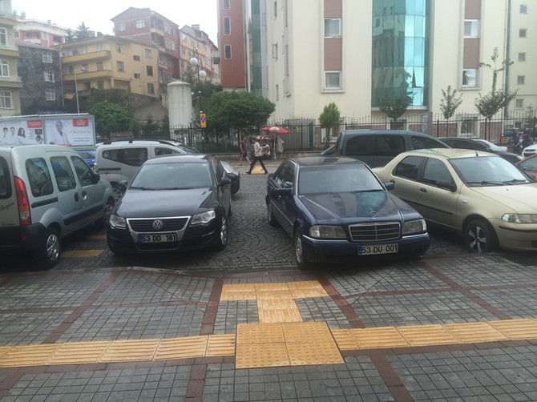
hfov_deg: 61.7
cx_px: 268
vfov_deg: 48.2
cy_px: 201
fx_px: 450
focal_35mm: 29
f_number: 2.2
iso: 32
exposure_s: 1/60
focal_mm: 4.15
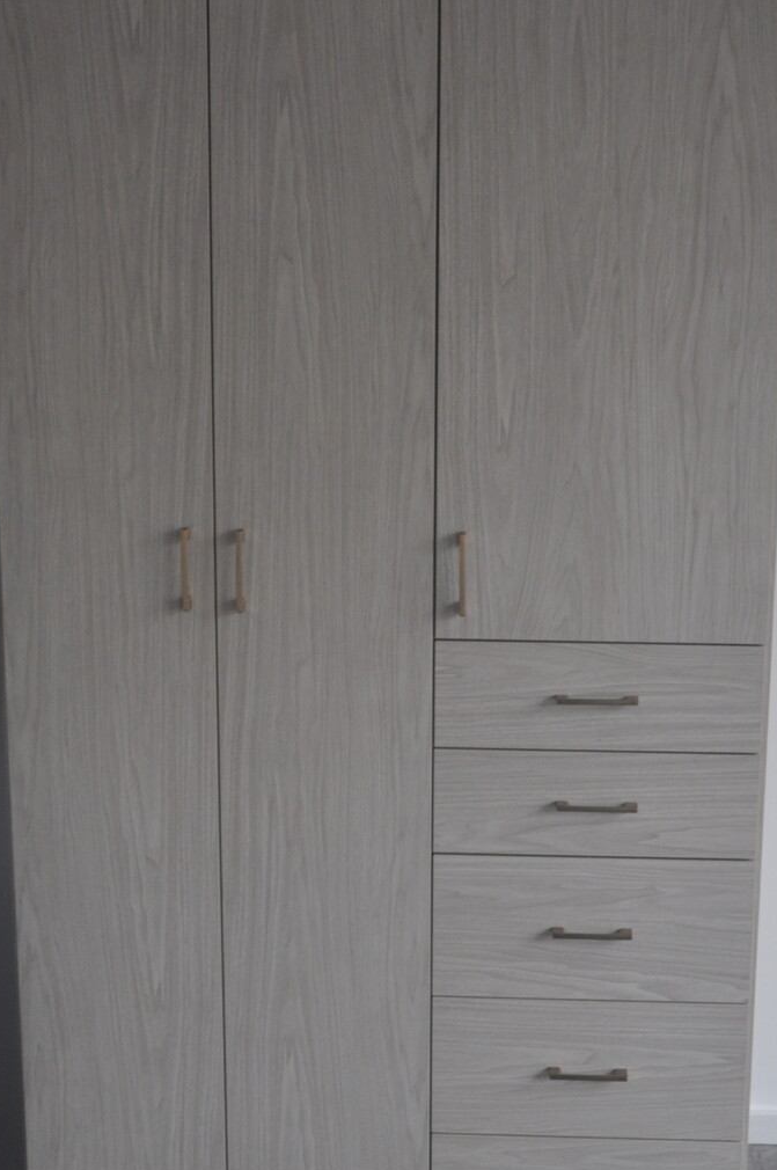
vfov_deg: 40.4
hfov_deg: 27.4
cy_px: 551
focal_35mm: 49
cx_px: 437
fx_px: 1590
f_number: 4
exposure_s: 1/60
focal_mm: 22
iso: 640
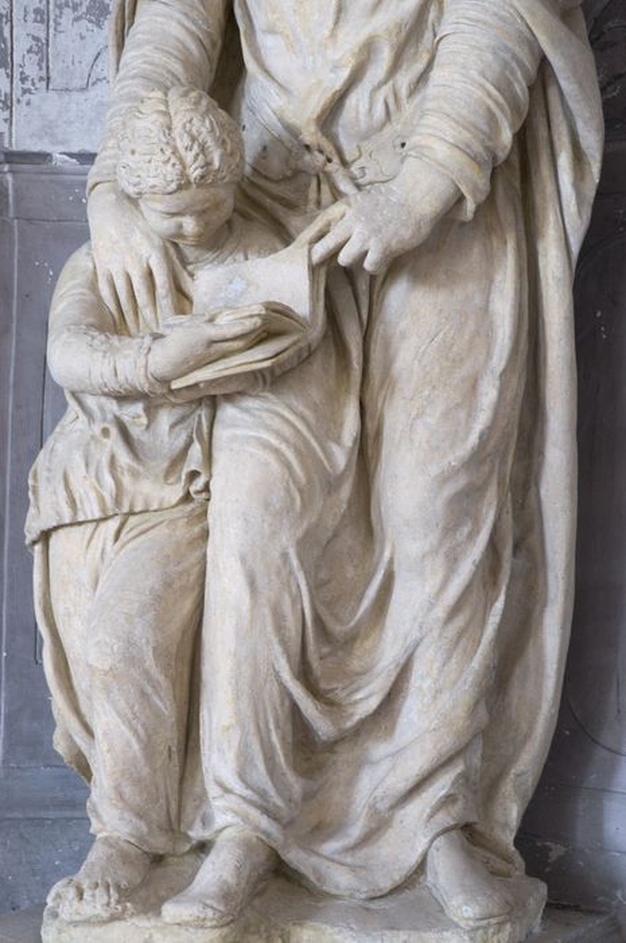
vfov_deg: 22.6
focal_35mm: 90
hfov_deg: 15.2
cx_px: 313
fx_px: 2353
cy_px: 472
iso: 400
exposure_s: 1/1.25
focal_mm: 60
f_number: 10
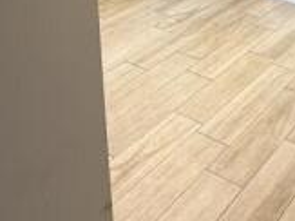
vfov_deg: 22.2
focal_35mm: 50
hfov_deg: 32.7
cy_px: -137
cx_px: 338
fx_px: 426
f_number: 2.2
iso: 200
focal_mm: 2.22
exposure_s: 1/50
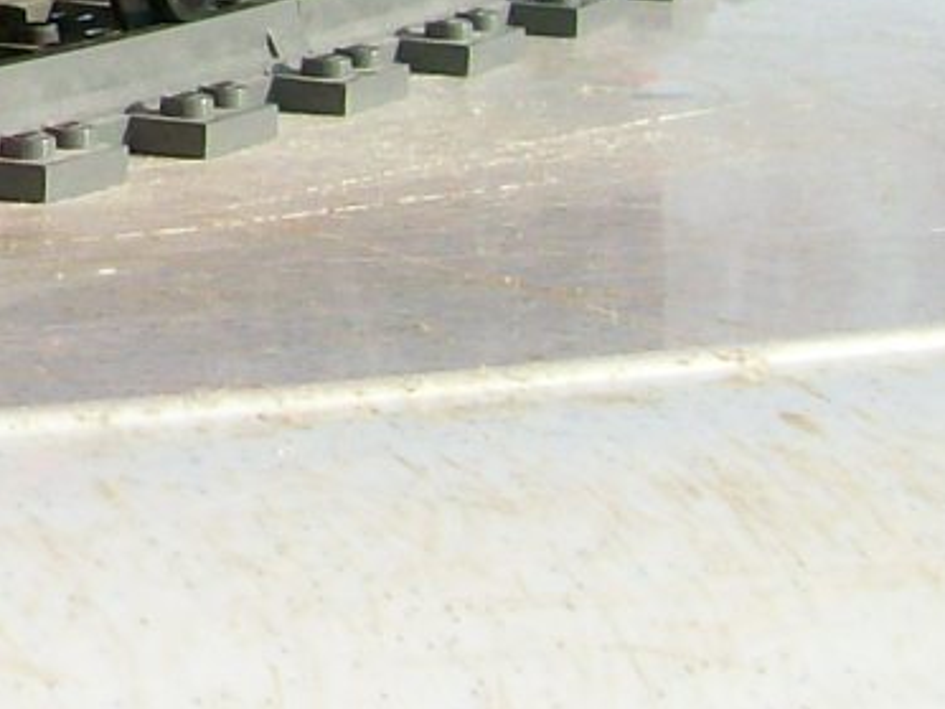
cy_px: -648
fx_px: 4231
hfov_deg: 11.7
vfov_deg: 9.1
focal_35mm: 155
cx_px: -775
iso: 80
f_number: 4.8
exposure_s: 1/423
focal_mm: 6
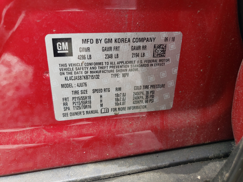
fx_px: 183
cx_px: 122
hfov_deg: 67.3
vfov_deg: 53.1
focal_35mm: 26
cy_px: 91
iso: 50
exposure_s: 1/172
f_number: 1.5
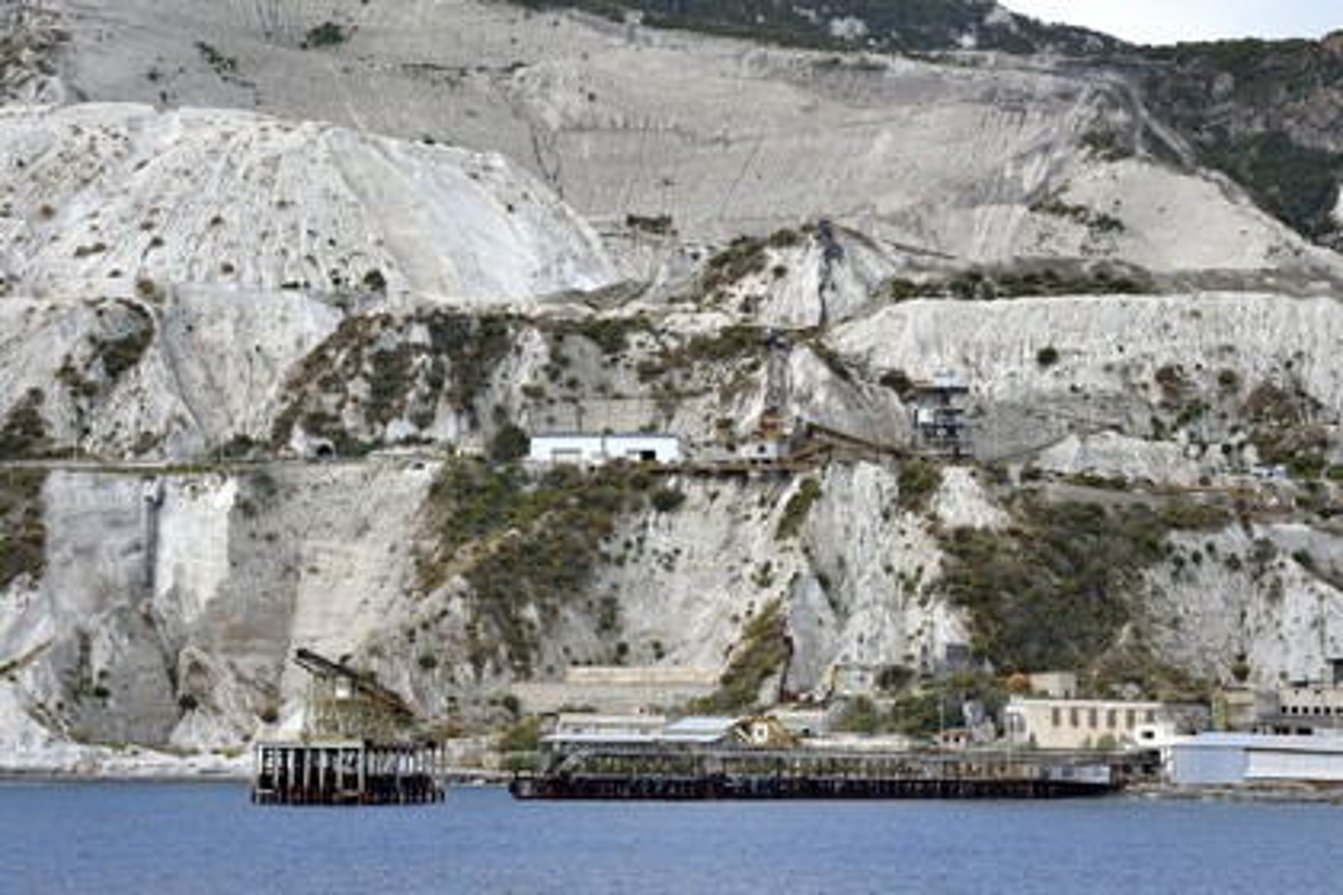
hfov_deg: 19.5
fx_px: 3917
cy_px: 448
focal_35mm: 105
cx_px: 672
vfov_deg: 13.0
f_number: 8
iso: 400
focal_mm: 105
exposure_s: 1/800
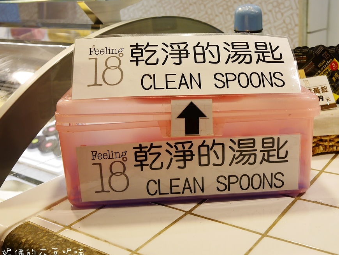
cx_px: 187
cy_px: 111
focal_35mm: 47
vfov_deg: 30.9
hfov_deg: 40.4
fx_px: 460
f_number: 4
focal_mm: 20
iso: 640
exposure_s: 1/60
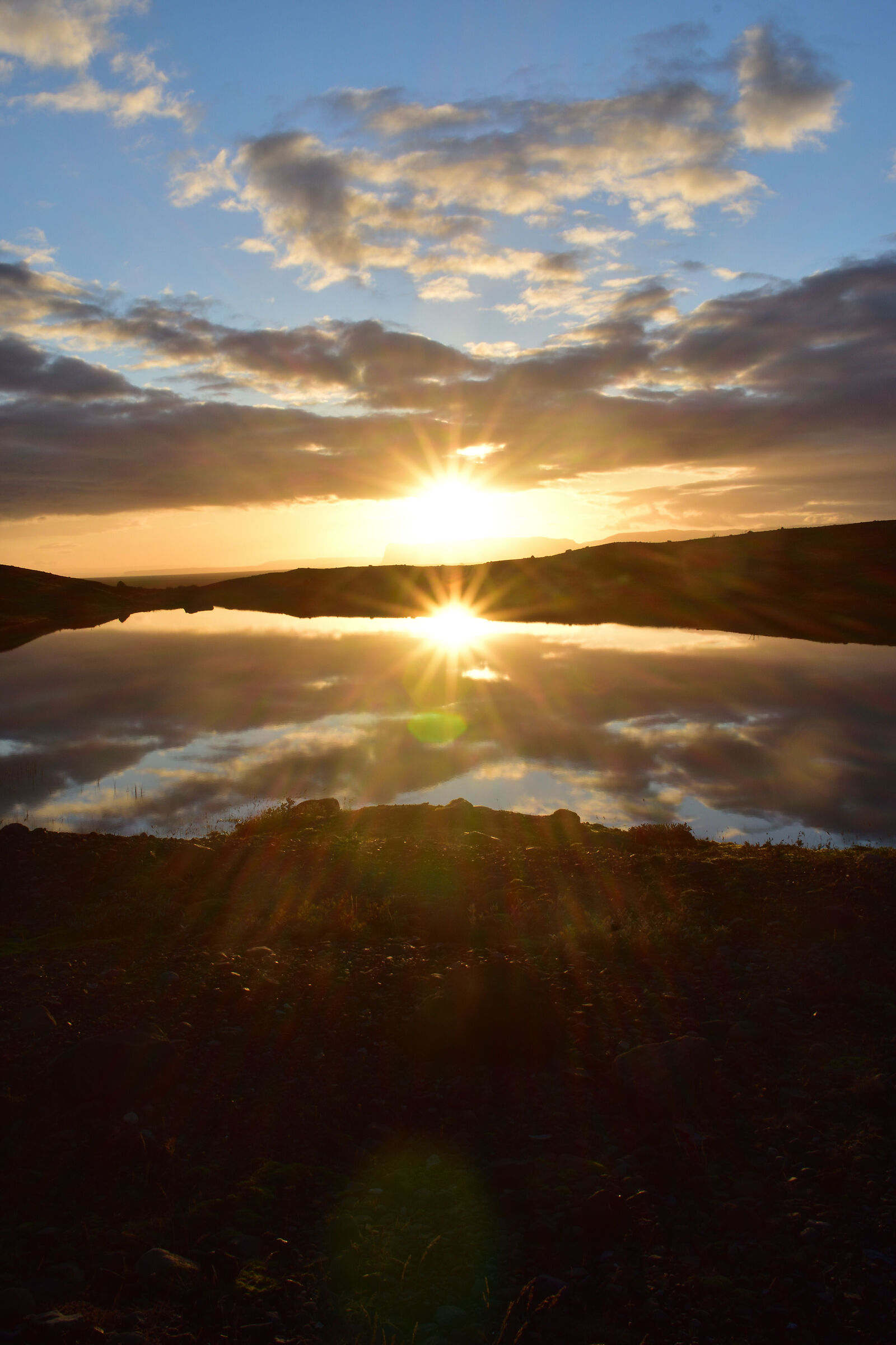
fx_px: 1344
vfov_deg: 53.1
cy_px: 672
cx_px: 448
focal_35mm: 36
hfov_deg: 36.9
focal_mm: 24
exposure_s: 1/40
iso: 100
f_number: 25
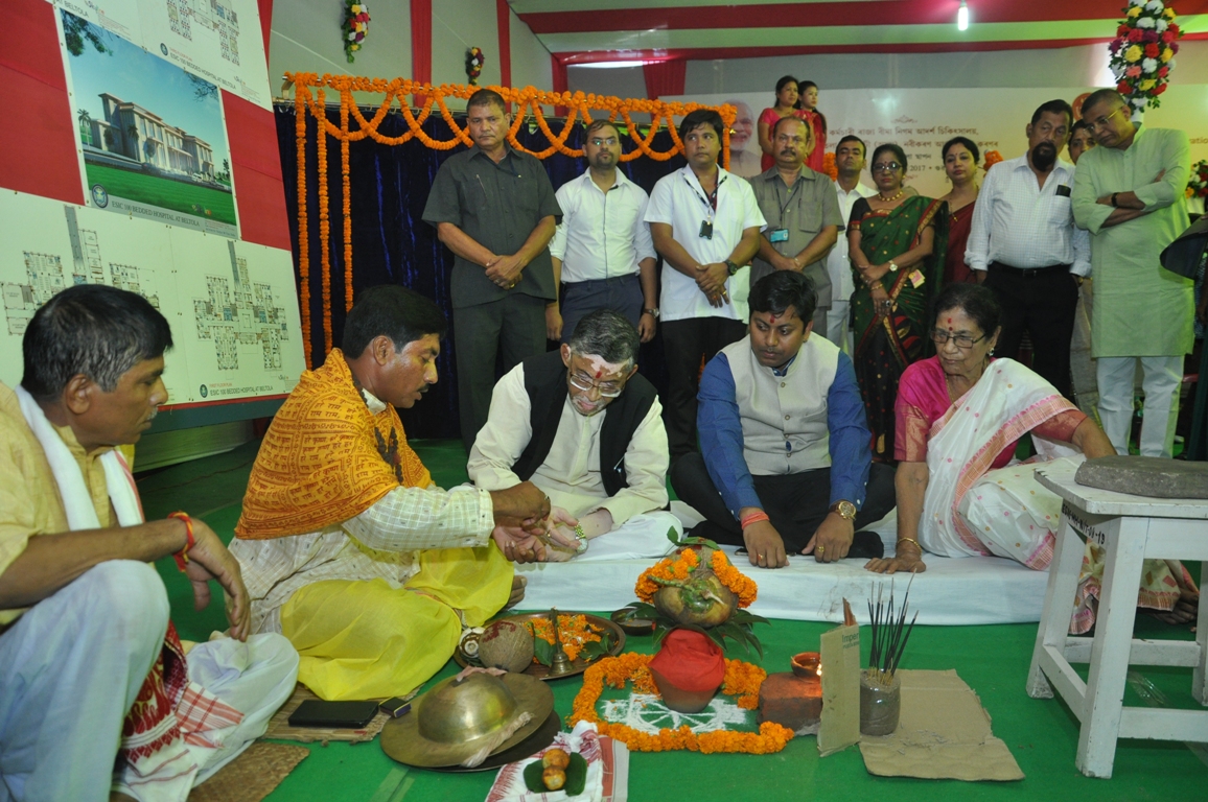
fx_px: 905
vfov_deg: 47.8
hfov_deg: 67.4
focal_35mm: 27
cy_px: 401
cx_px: 604
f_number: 3.5
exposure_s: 1/100
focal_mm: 18
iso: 800
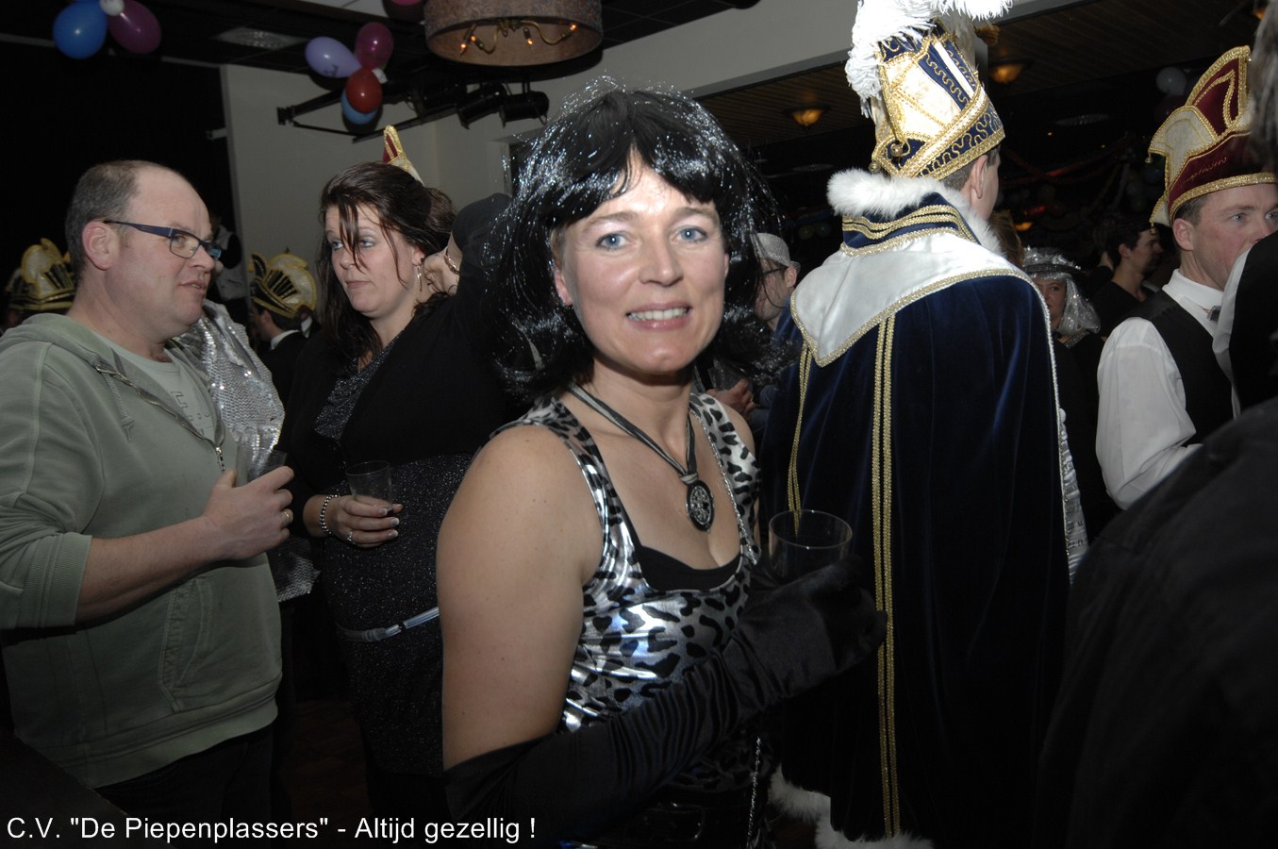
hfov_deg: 62.0
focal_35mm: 30
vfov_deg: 43.5
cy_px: 424
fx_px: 1064
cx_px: 639
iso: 250
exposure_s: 1/125
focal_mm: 20
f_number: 5.3
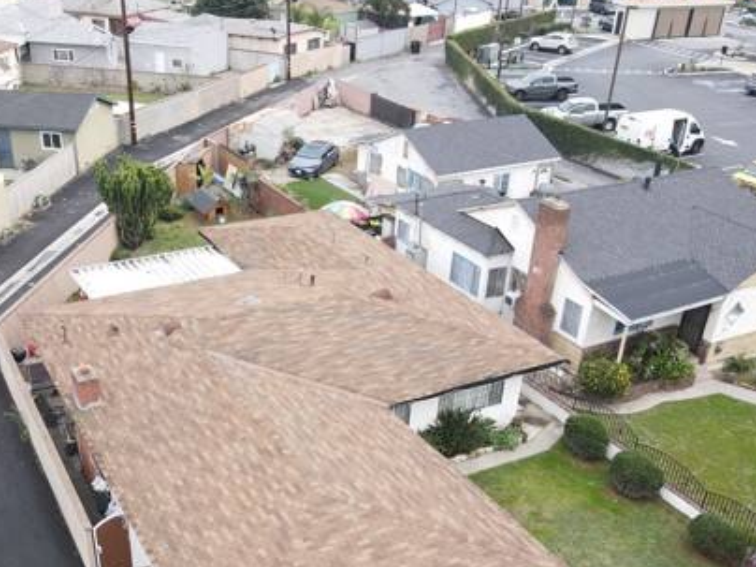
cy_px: 423
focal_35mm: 38
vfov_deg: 36.9
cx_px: 288
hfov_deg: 48.6
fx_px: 830
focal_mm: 4.5
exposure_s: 1/5
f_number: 2.8
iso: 100
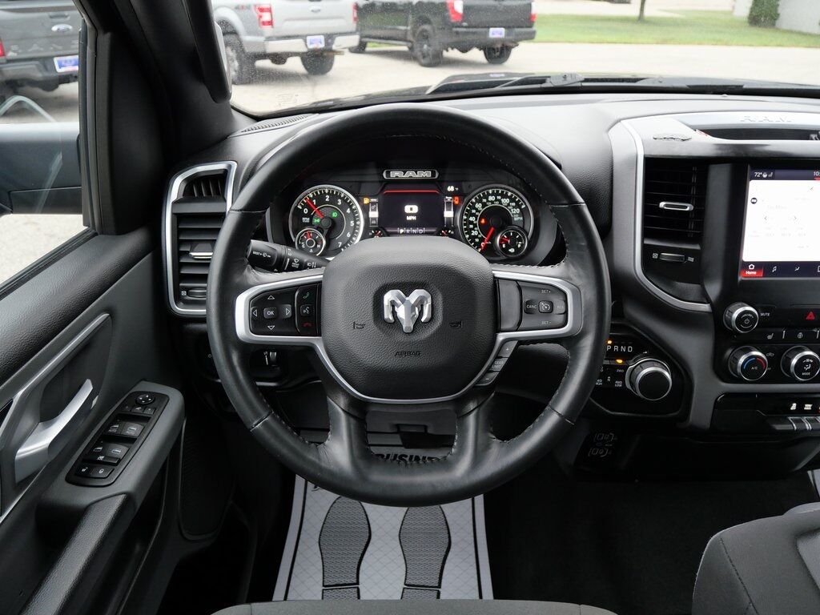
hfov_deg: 71.6
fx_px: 569
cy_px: 308
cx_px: 410
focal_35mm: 24
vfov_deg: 56.8
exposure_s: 1/60
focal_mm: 12
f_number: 3.5
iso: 400
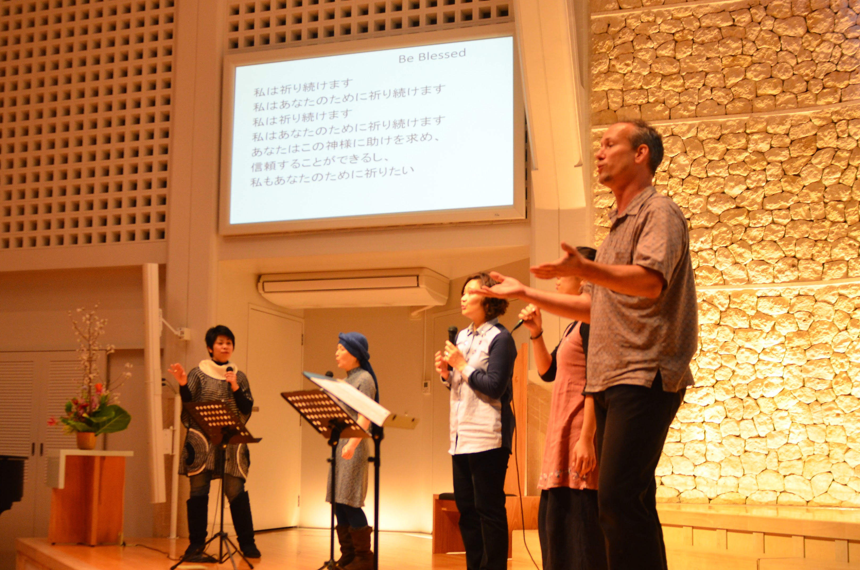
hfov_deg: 39.9
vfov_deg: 27.1
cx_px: 372
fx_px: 1182
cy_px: 310
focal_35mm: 50
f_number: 2.8
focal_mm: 29
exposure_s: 1/125
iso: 800
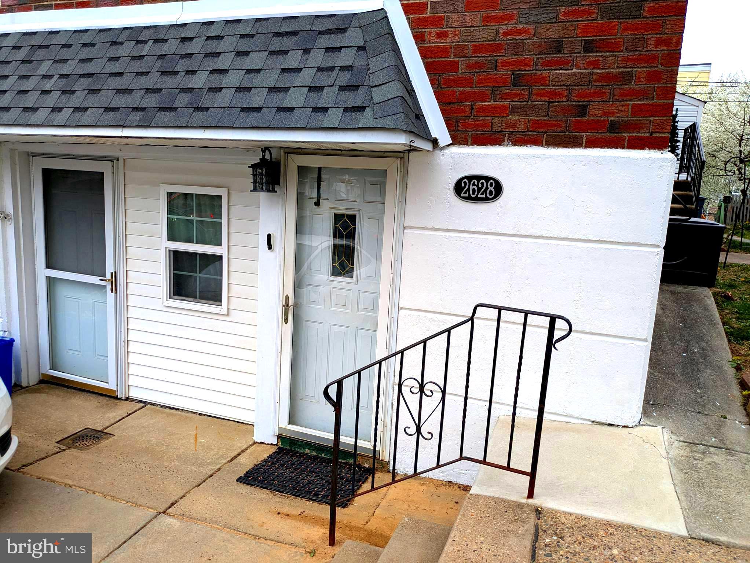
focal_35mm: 25
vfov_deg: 54.9
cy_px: 282
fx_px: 542
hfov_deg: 69.4
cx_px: 375
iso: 37
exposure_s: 1/569
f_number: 1.89
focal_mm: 5.43
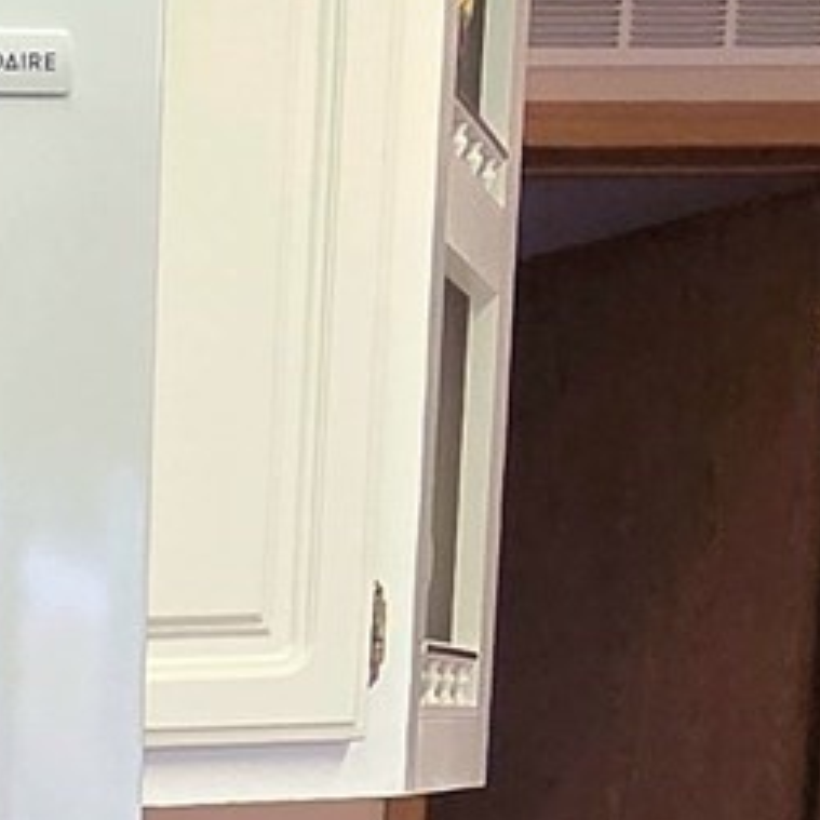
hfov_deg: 13.9
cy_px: 1254
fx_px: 2492
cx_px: -1086
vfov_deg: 16.8
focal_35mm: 93
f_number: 2.2
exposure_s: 1/120
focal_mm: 2.2
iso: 250
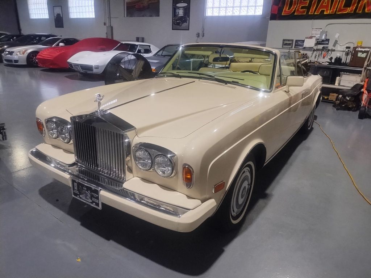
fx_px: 268
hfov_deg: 69.4
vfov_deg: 54.9
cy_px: 139
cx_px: 186
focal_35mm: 25
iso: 181
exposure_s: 1/120
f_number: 1.7
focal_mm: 4.71
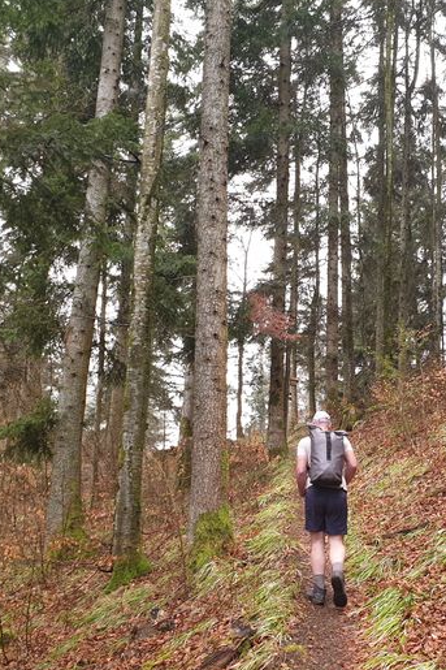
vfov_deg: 46.3
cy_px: 384
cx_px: 342
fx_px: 781
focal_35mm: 42
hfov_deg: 31.2
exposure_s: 1/50
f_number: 2.4
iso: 160
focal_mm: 4.3
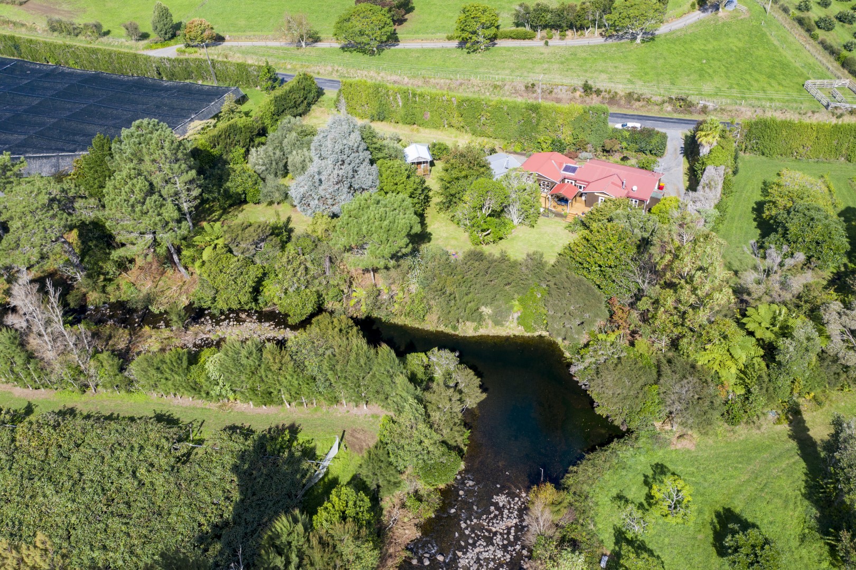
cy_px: 285
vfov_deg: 46.4
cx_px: 428
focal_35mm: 28
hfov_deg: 65.5
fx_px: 666
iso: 100
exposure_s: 1/240
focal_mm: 10.26
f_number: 5
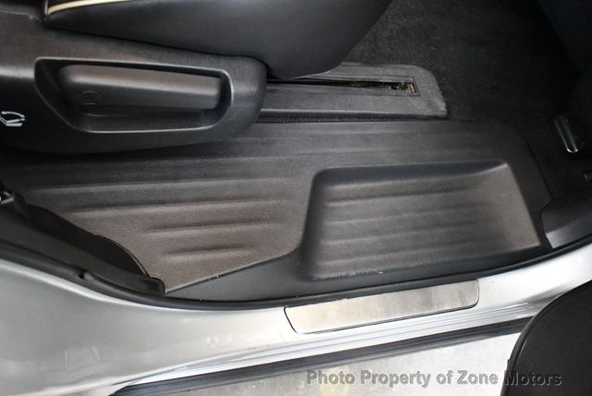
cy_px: 198
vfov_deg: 36.9
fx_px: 593
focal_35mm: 36
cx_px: 296
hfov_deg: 53.1
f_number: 3.5
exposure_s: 1/60
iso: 7200
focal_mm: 18
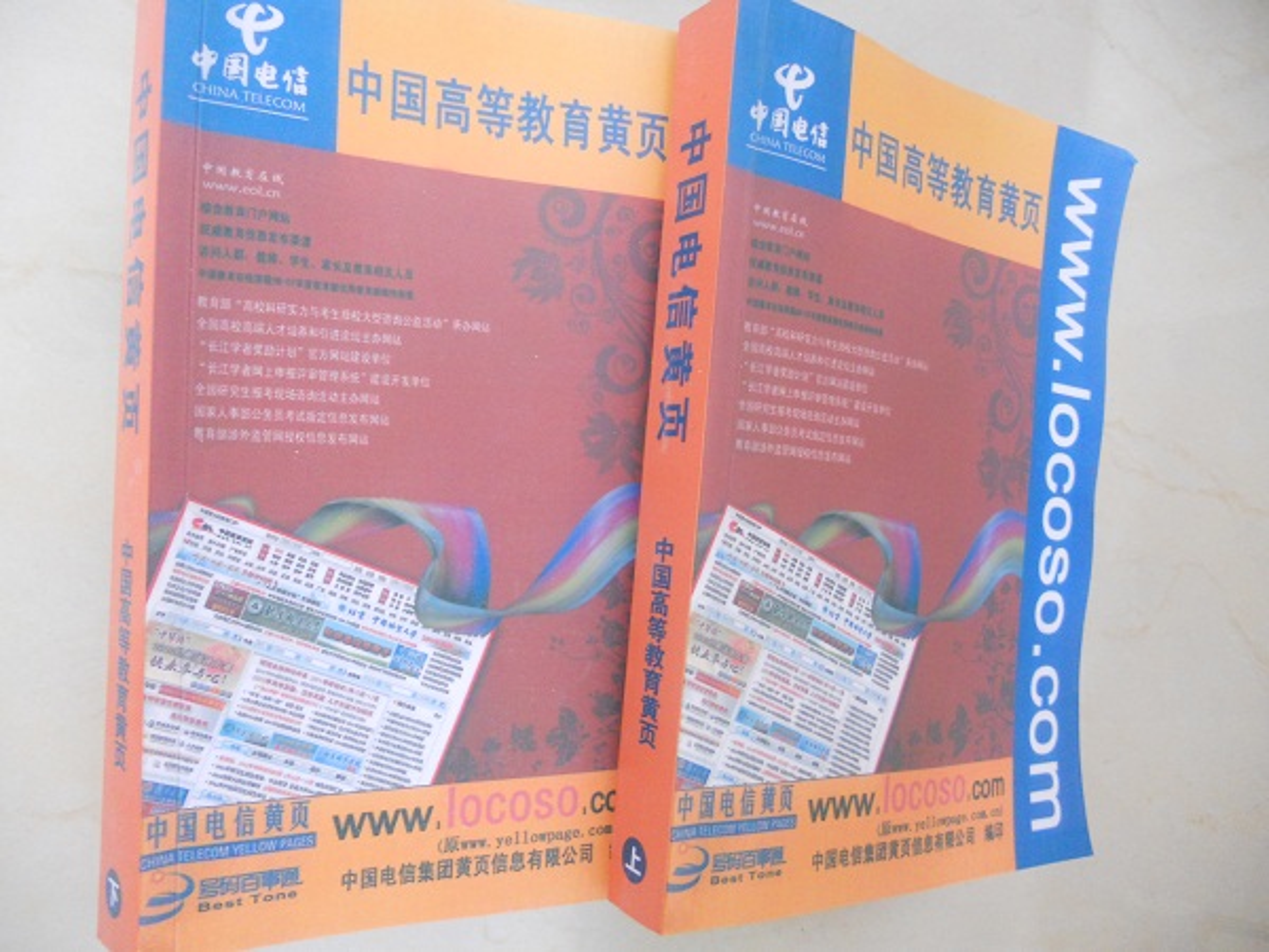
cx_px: 634
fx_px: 990
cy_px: 476
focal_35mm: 27
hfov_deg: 65.3
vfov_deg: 51.4
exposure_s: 1/10
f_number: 3.2
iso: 400
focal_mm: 4.9
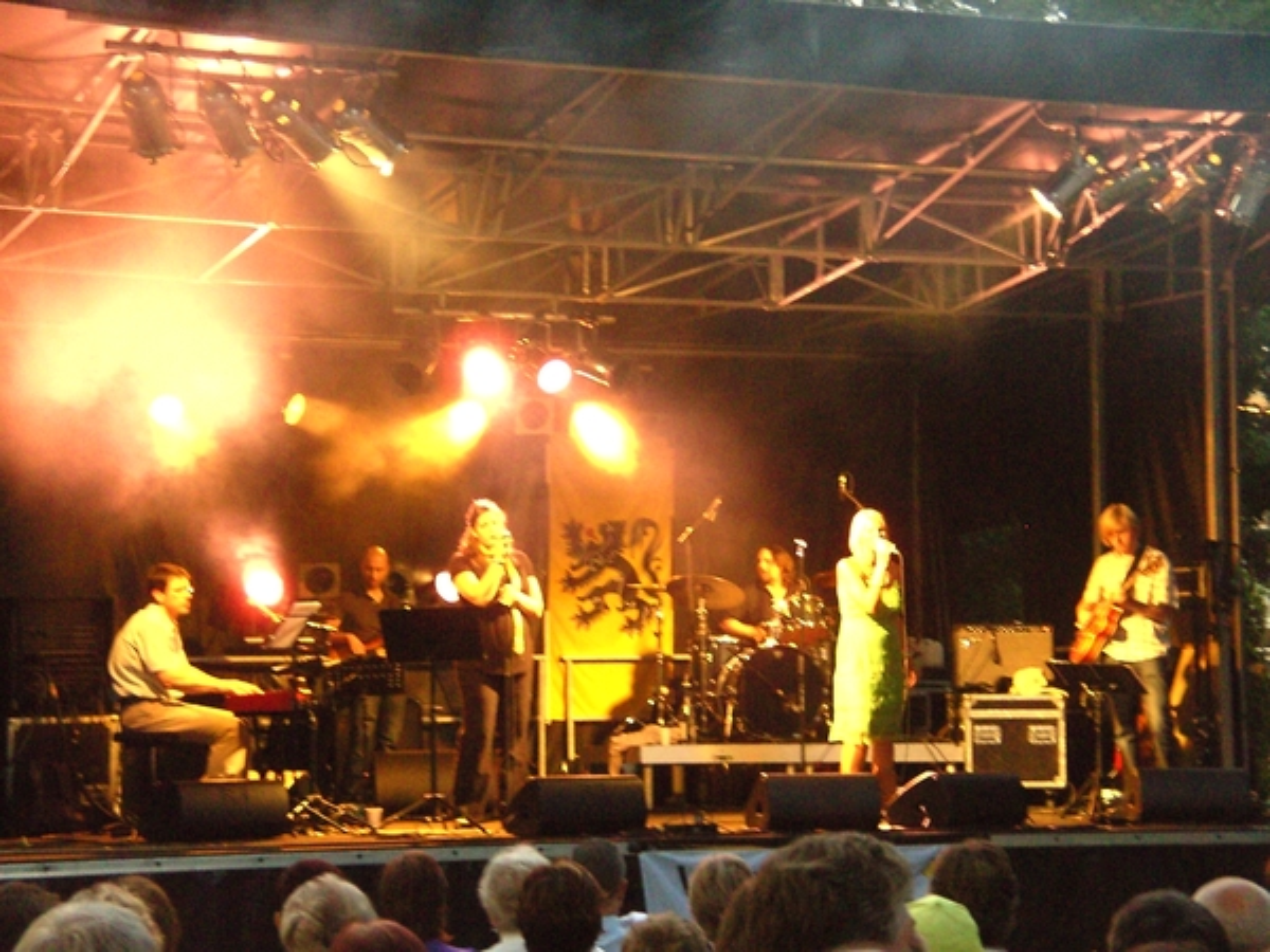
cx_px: 635
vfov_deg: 13.2
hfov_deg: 17.6
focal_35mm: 112
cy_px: 476
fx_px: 4109
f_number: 4
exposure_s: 1/19
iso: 640
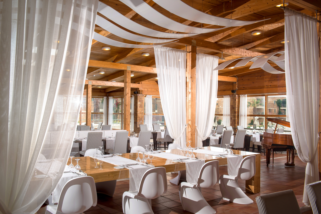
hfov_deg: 58.7
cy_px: 107
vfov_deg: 41.1
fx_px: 285
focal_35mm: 32
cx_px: 160
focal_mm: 32
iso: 200
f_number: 8
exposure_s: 1/60
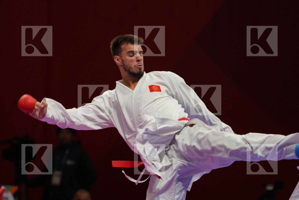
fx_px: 2824
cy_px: 100
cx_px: 150
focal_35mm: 340
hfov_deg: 6.1
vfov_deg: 4.0
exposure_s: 1/500
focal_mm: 227
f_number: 4
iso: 800
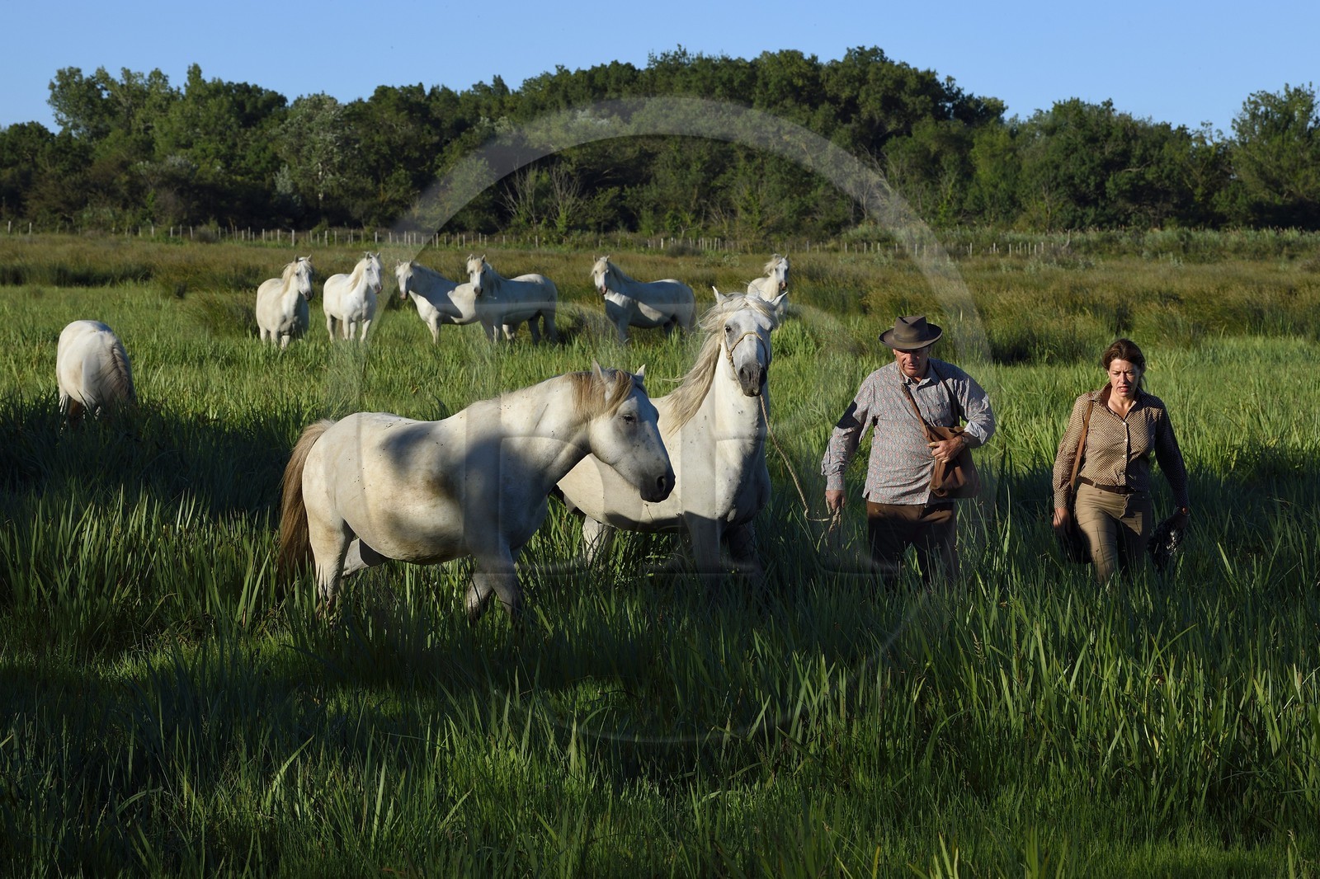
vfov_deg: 10.2
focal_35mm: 135
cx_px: 660
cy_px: 440
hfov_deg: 15.2
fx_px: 4949
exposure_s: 1/250
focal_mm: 135
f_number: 13
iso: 200
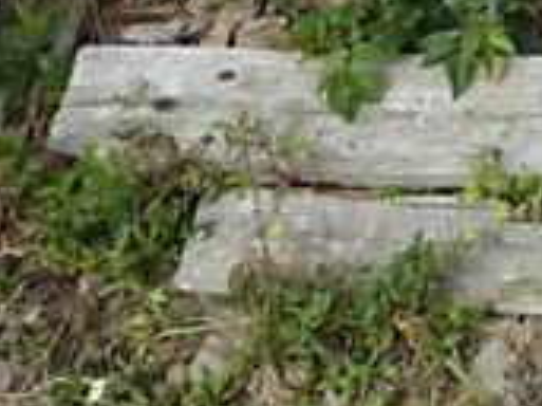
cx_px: 960
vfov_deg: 11.5
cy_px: -384
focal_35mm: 117
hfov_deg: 14.8
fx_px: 1831
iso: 80
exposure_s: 1/400
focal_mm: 4.1
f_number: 4
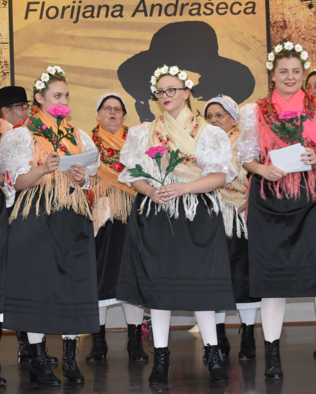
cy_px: 231
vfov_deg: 20.4
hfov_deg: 16.4
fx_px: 1099
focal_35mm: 94
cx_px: 162
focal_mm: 36
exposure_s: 1/60
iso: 1600
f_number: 4.8
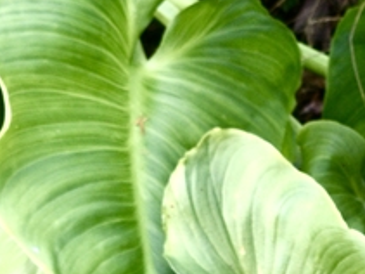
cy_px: 597
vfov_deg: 5.4
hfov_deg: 7.3
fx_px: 2803
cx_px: 575
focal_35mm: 266
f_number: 7.1
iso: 400
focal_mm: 38
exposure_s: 1/200
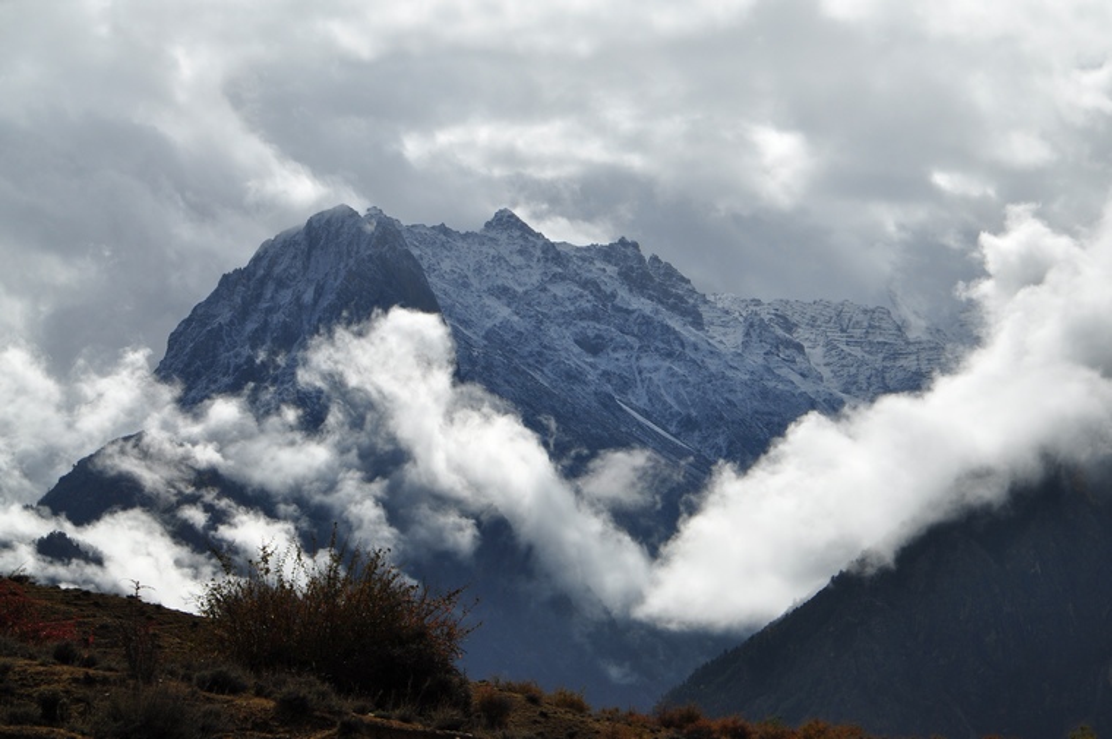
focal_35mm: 128
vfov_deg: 10.7
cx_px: 556
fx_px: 3934
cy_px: 370
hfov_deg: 16.1
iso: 200
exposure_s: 1/800
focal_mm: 85
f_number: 13
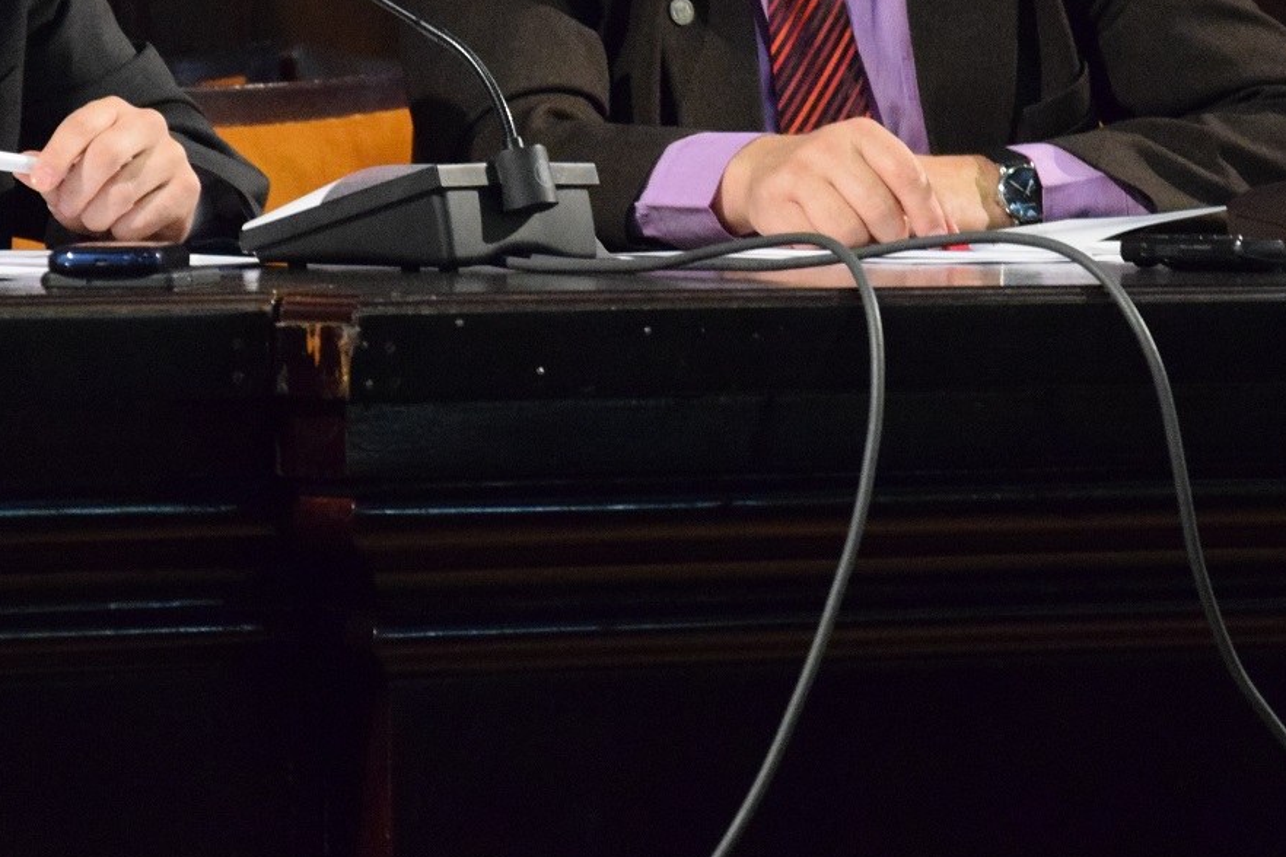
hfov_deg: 7.1
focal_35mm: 289
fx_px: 10328
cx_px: 381
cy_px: 30
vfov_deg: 4.7
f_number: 5.6
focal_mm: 85
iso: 5000
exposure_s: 1/30
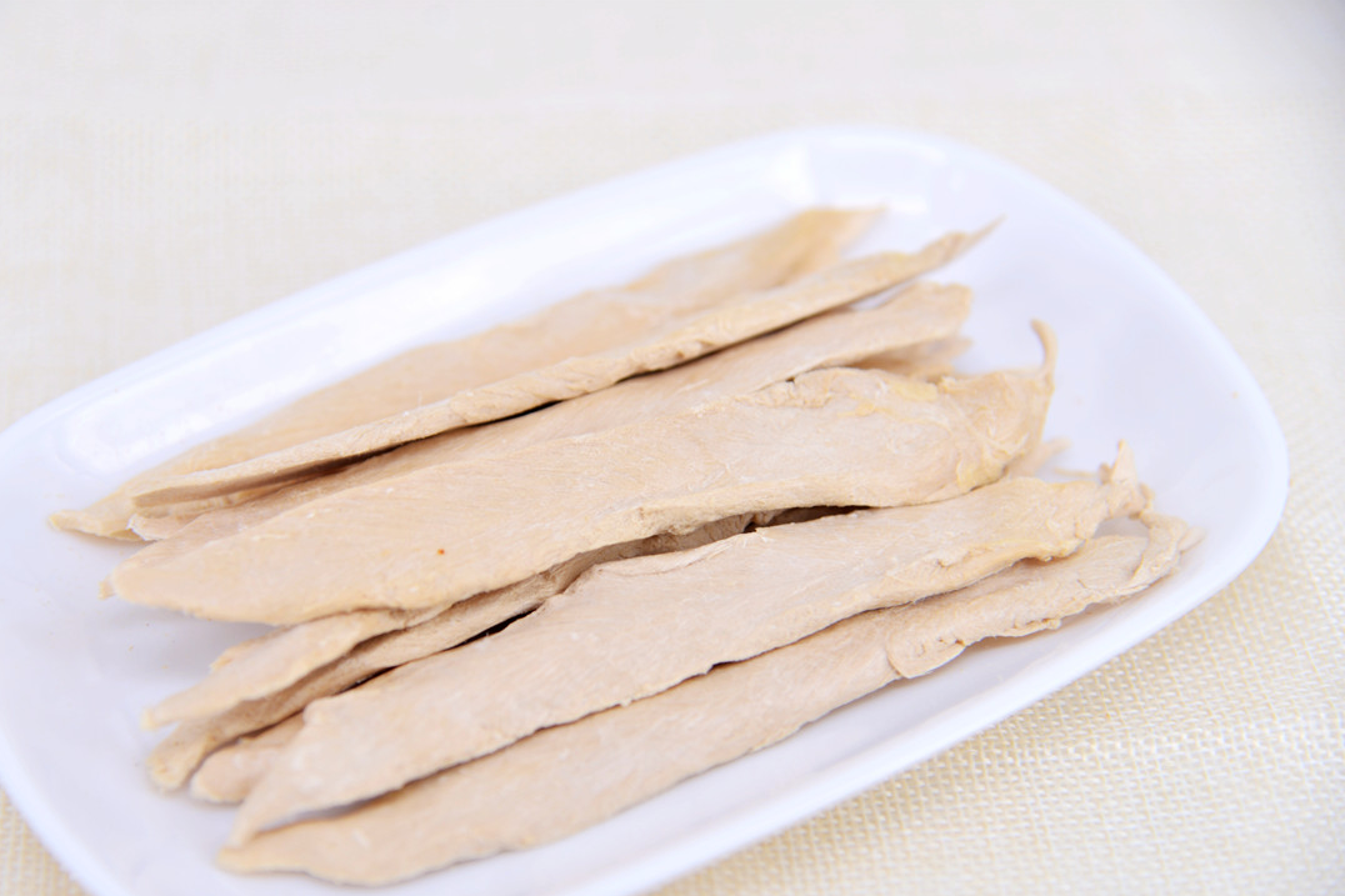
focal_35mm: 78
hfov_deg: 26.0
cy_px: 499
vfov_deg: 17.5
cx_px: 604
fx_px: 2914
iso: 100
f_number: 4
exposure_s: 1/80
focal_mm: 70
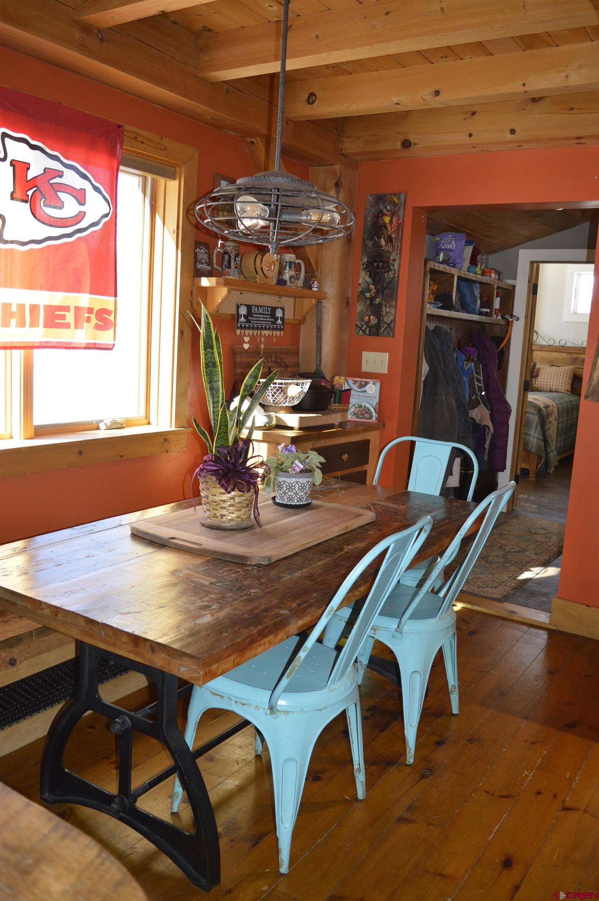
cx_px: 300
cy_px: 450
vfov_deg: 62.0
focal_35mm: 30
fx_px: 750
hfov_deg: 43.5
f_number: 4
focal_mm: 20
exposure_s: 1/100
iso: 400
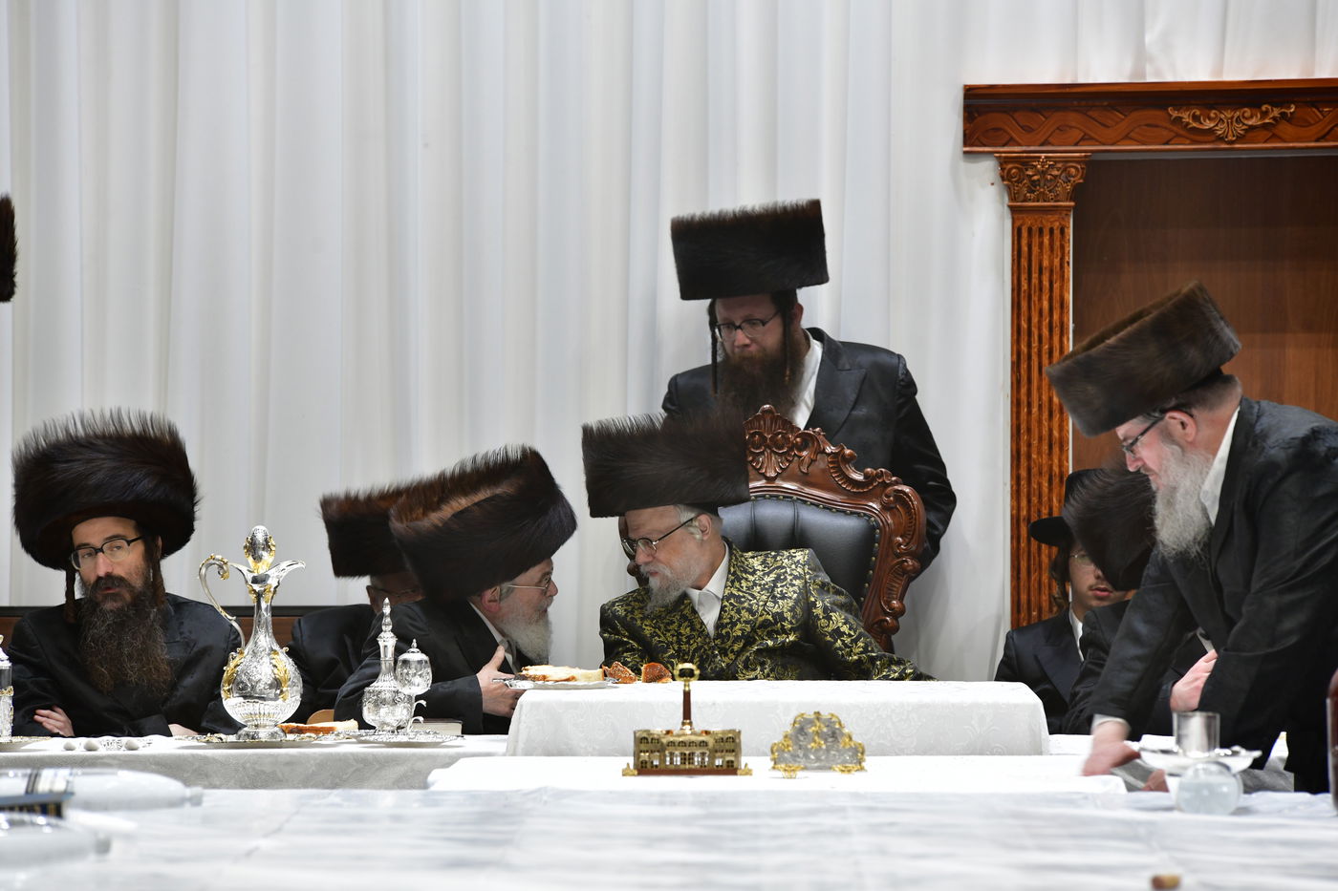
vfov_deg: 6.9
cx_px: 669
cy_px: 446
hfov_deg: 10.3
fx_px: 7432
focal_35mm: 200
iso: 1250
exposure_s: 1/100
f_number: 5.6
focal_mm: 200
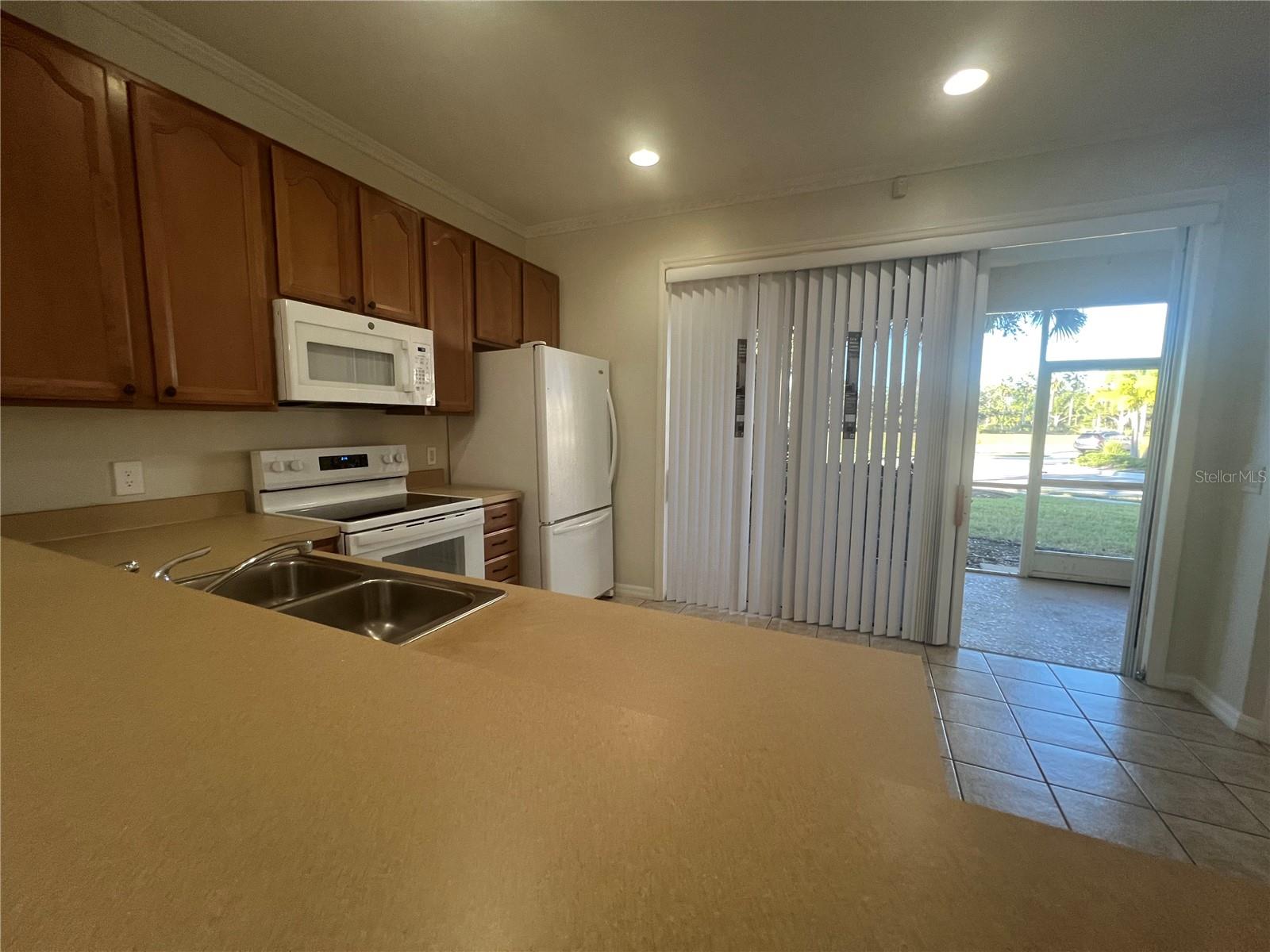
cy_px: 476
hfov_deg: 106.2
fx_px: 477
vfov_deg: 89.9
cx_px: 635
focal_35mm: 13
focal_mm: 1.57
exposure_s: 1/120
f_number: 1.8
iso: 200
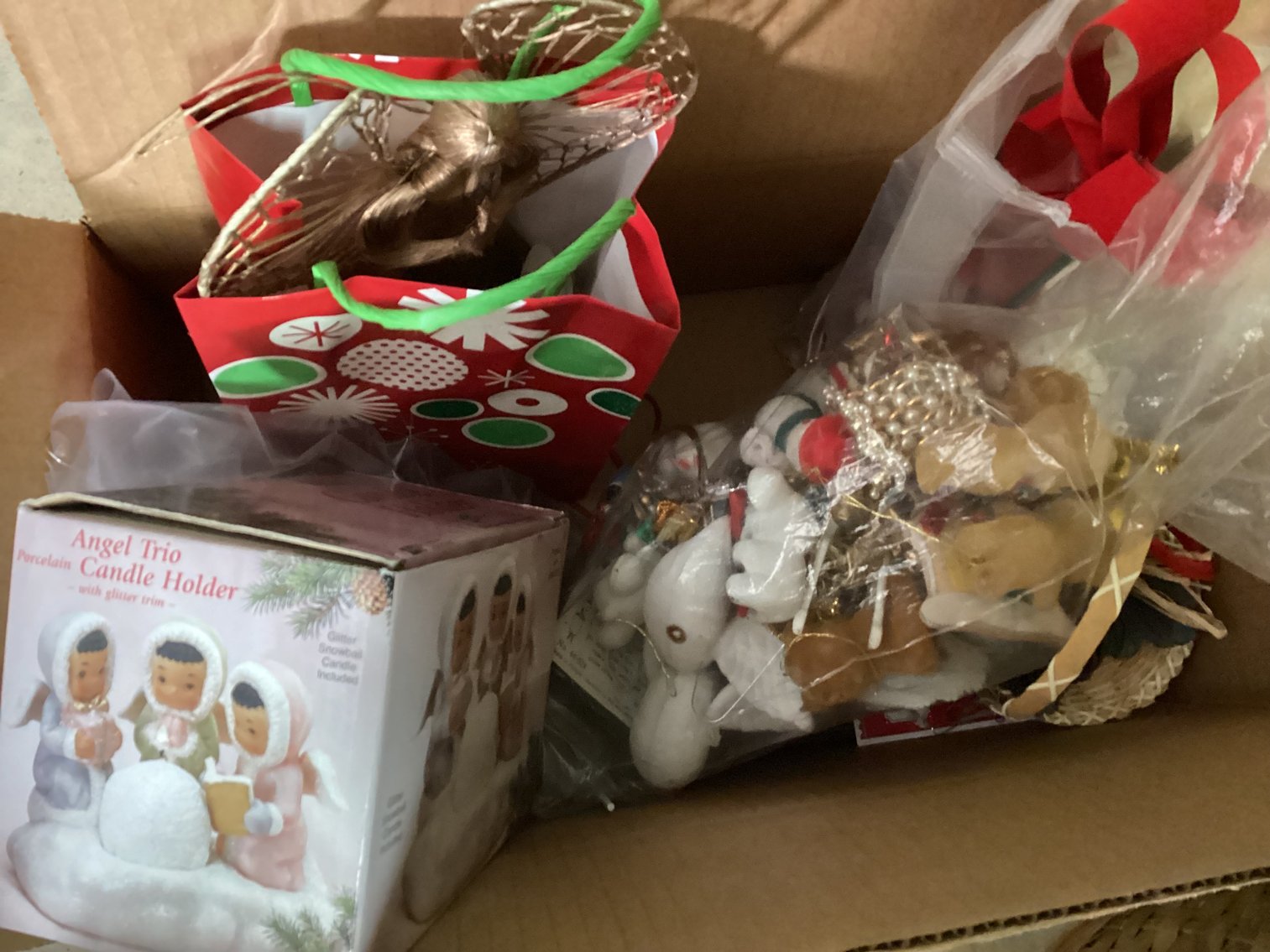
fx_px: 1137
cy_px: 476
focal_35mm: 31
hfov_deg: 58.3
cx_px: 635
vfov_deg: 45.4
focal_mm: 3.3
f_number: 2.4
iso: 800
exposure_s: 1/24
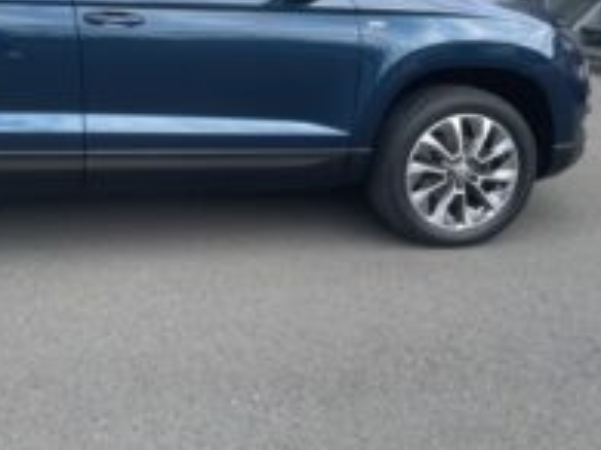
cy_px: 62
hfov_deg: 37.3
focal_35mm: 48
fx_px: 833
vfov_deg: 29.2
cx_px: 71
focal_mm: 4.2
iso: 32
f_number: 1.6
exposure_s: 1/1233
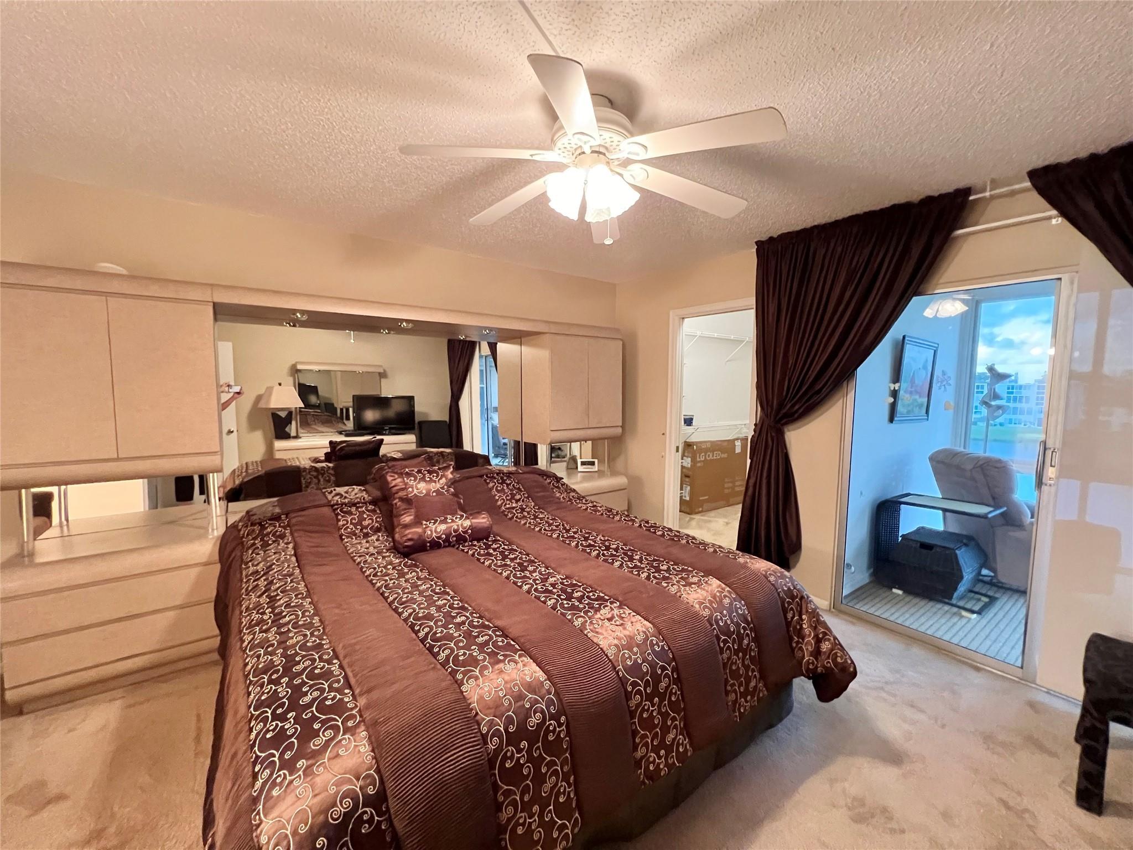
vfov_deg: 89.9
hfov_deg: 106.2
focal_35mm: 13
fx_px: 425
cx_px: 566
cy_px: 425
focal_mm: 1.57
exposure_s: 1/60
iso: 800
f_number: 1.8
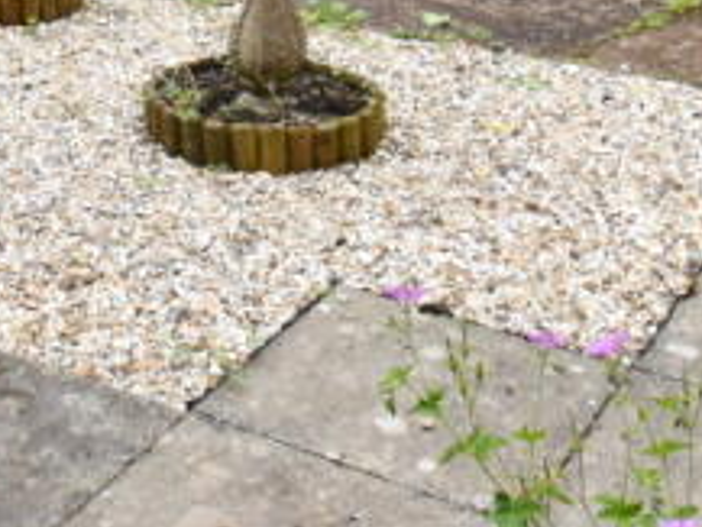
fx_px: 1380
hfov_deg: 27.8
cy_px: -306
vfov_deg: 18.6
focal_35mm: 68
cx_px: 113
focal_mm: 10
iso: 360
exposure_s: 1/250
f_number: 5.6
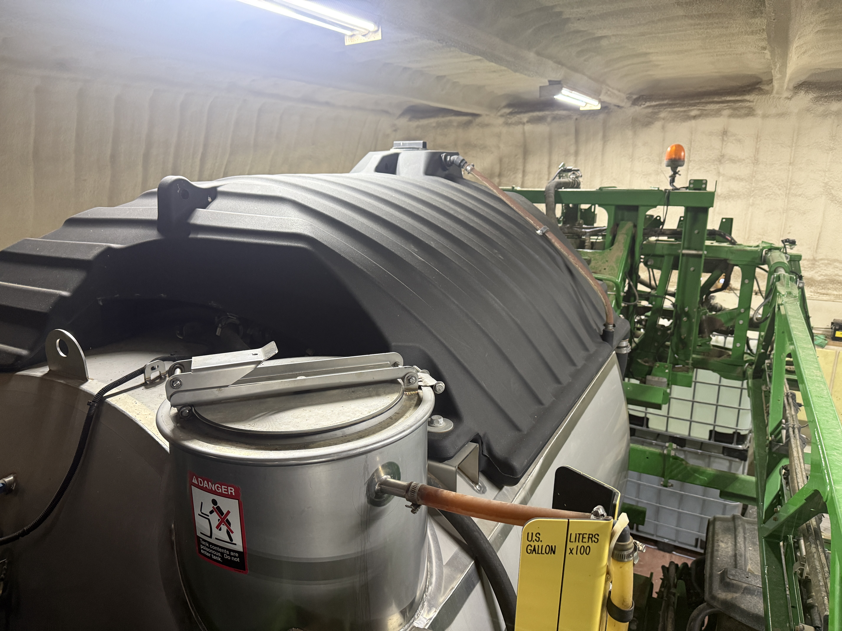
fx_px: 584
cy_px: 316
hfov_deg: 71.6
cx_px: 421
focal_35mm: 24
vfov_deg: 56.8
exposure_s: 1/60
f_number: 1.78
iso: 320
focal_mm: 6.76
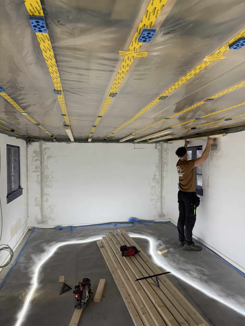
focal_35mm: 24
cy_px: 163
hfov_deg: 56.8
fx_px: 226
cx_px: 122
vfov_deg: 71.6
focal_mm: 6.76
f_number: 1.78
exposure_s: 1/100
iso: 100
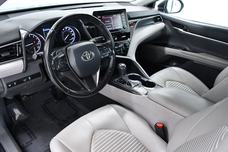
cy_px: 76
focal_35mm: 27
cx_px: 114
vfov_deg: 47.9
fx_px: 171
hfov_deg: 67.4
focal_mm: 18
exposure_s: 1/125
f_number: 5.6
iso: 2500
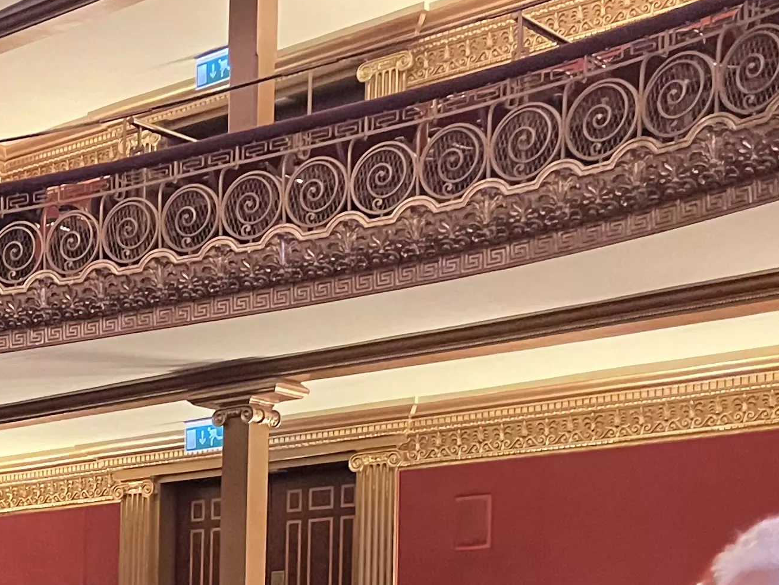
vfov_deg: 17.2
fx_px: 1801
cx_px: -140
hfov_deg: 22.6
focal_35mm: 80
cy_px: 787
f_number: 1.6
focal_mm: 5.1
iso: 800
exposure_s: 1/25
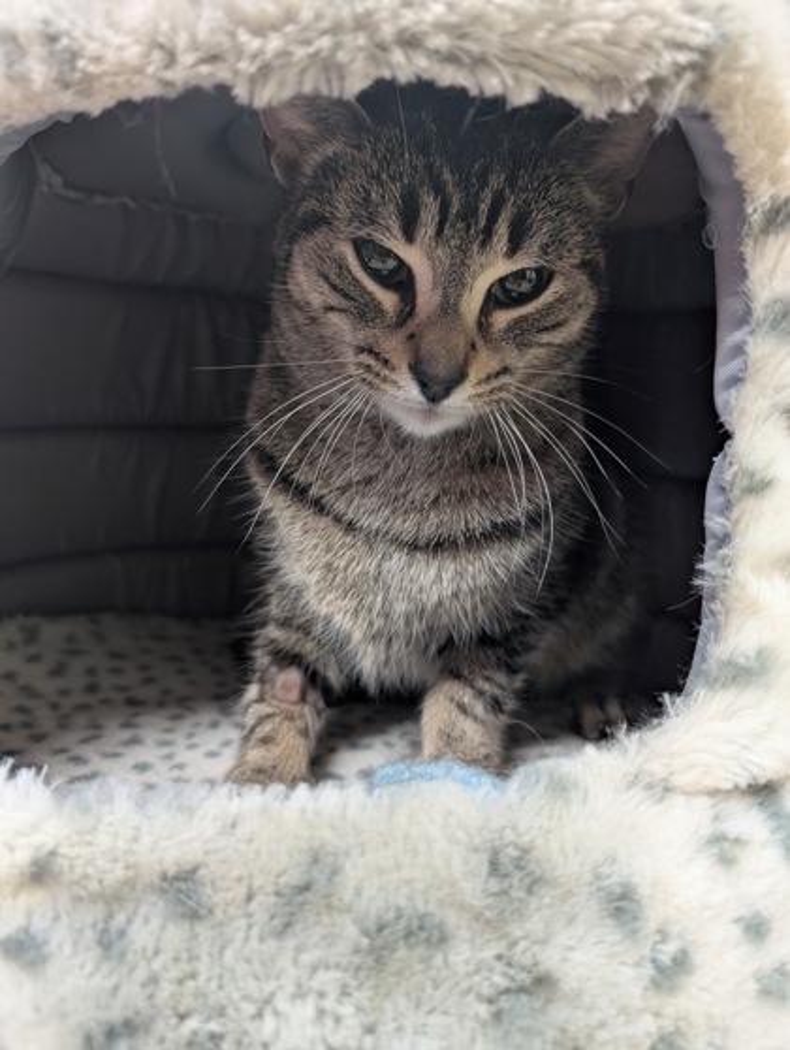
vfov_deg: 71.5
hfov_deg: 56.9
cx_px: 395
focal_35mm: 24
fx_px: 729
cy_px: 525
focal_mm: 6.9
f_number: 1.68
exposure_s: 1/120
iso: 685
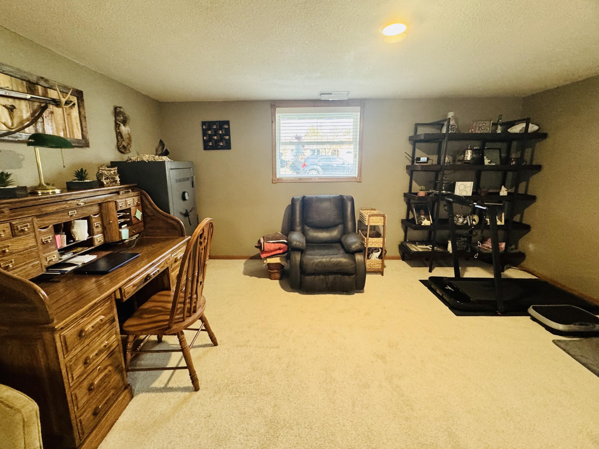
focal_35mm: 15
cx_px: 290
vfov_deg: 81.7
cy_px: 212
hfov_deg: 98.1
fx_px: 260
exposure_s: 1/60
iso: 500
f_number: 2.2
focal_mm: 2.22
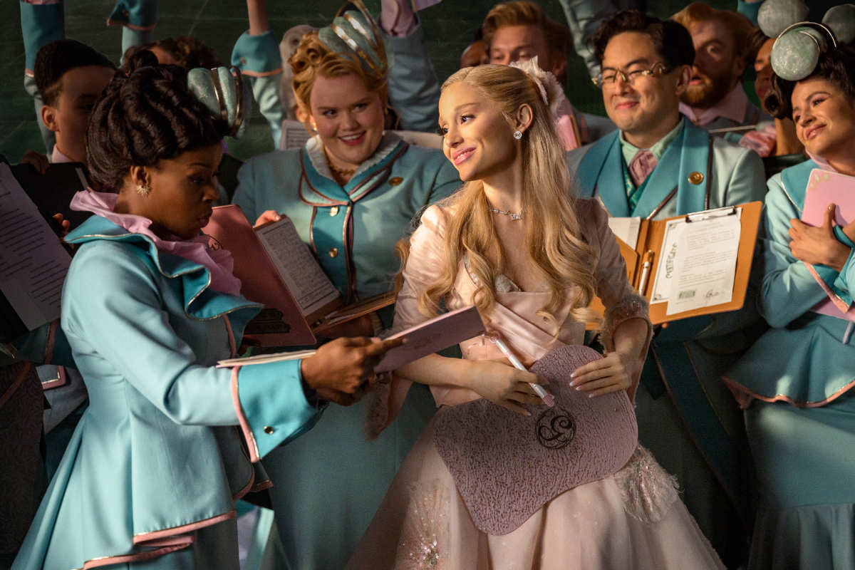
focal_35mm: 92
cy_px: 285
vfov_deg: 14.9
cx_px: 428
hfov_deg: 22.1
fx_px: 2185
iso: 2500
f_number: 3.5
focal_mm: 92
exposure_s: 1/250
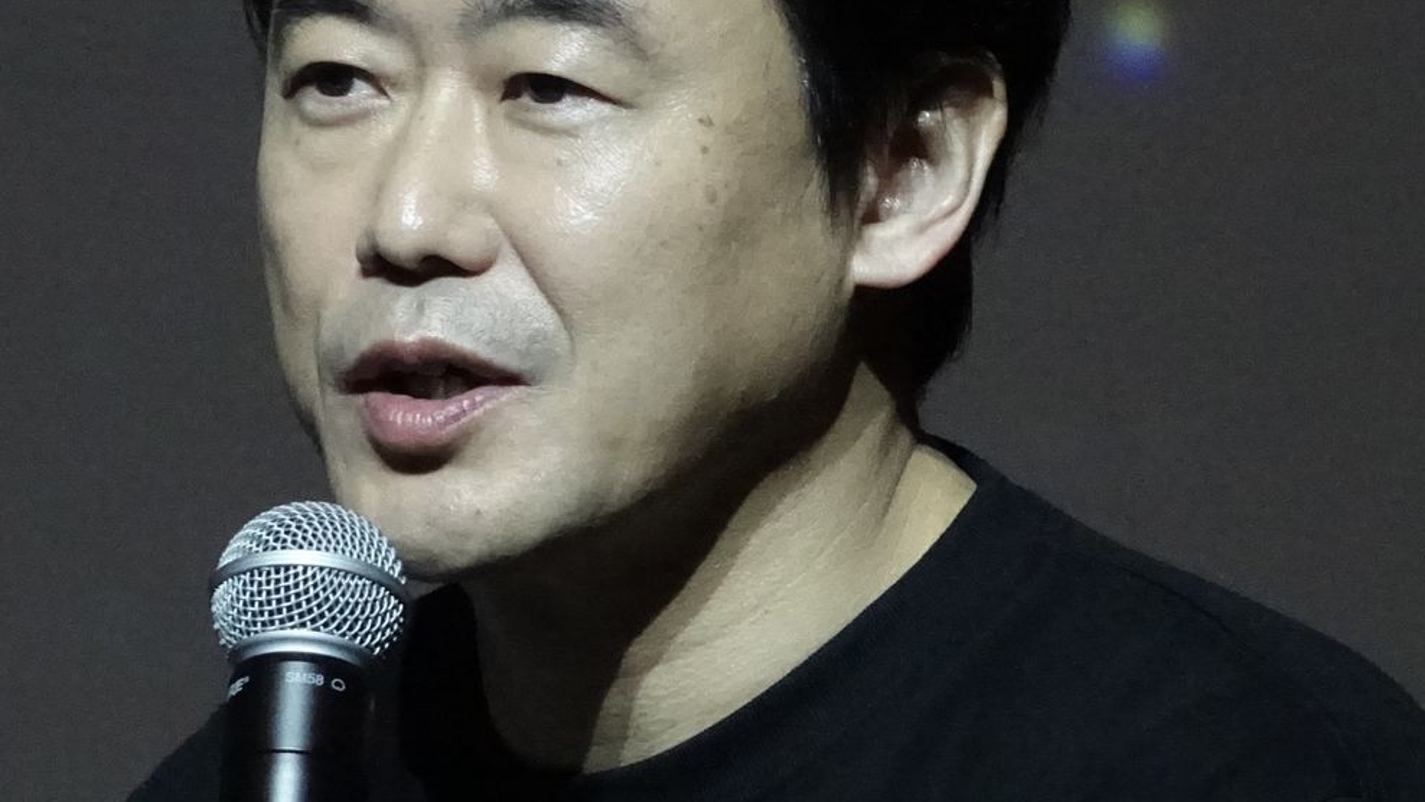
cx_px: 635
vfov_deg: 1.7
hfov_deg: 2.9
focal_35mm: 735
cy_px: 342
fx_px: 27775
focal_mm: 132.24
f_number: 4
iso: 6400
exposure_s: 1/320
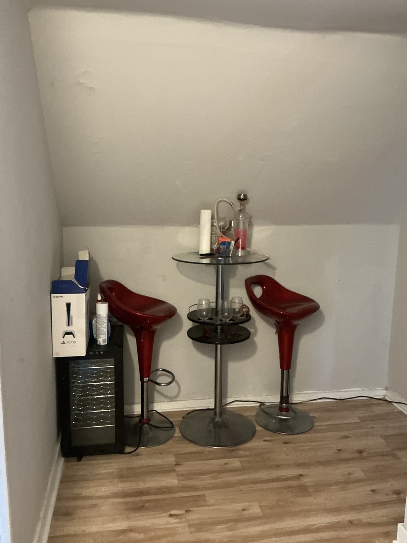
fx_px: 455
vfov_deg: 61.7
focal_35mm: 29
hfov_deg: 48.2
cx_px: 204
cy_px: 272
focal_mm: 3
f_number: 1.8
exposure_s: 1/30
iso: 500
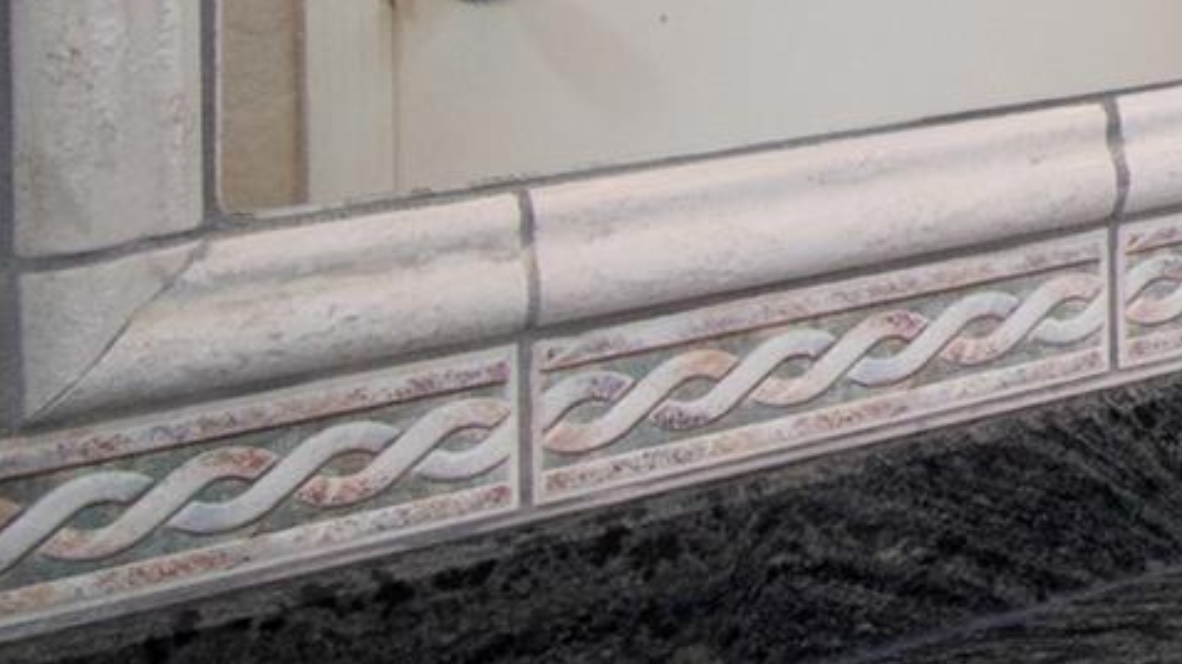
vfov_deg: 14.3
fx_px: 2326
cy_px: -538
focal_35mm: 74
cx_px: 2493
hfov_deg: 17.6
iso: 640
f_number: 8
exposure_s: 1/125
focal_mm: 11
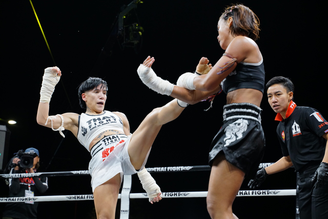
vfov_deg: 18.2
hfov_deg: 27.0
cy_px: 110
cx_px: 164
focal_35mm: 75
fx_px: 683
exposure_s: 1/640
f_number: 5
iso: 2500
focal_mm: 75
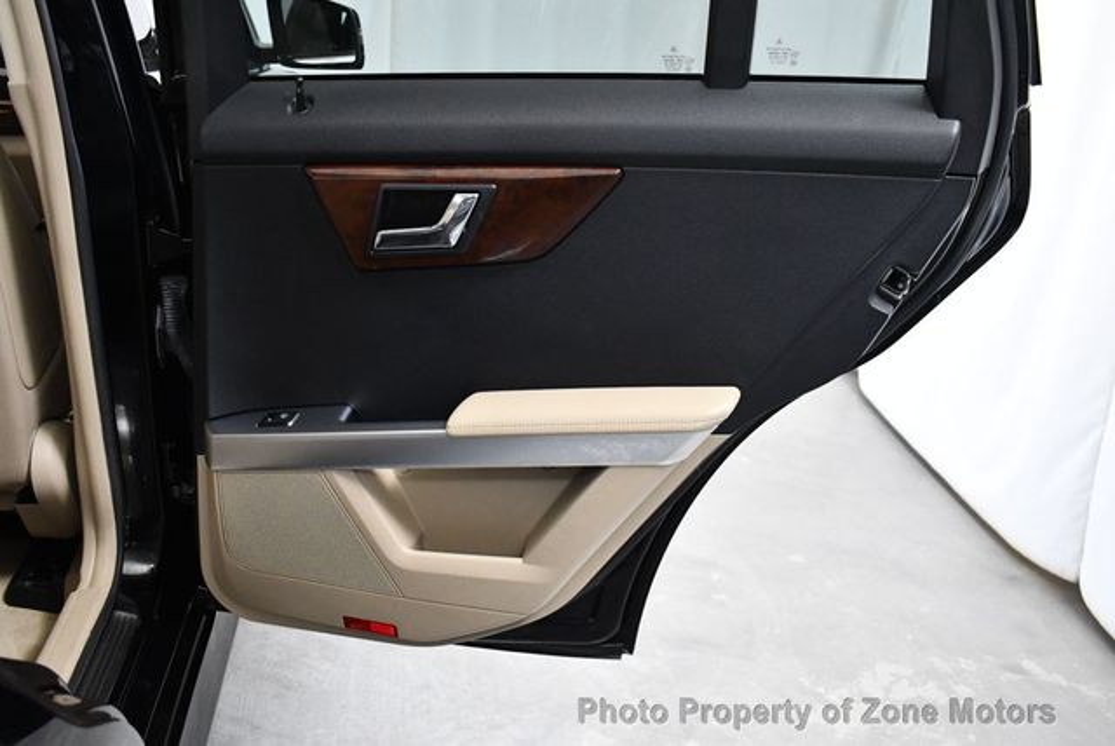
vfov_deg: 36.9
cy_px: 373
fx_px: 1116
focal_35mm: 36
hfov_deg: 53.1
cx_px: 558
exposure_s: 1/100
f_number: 3.5
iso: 3200
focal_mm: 18
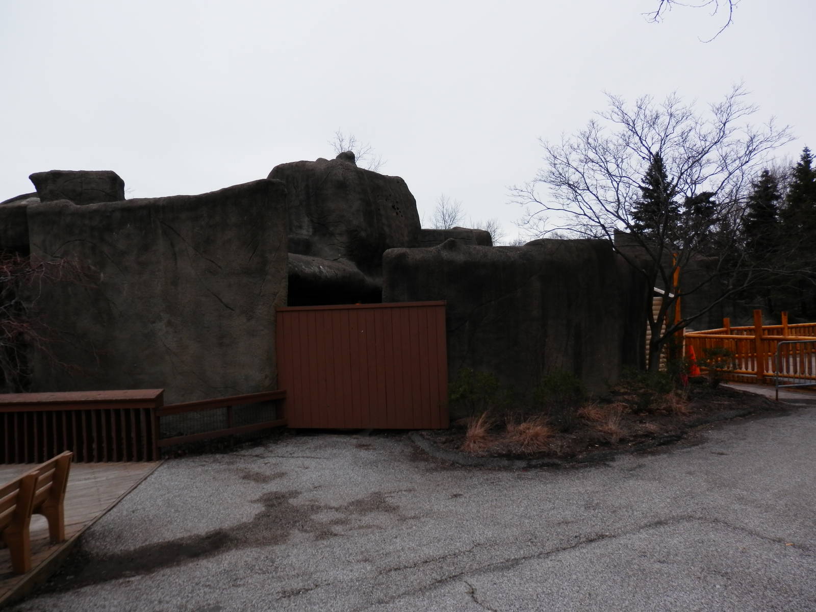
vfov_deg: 54.9
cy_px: 306
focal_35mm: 25
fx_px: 589
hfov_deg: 69.4
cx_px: 408
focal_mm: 4.5
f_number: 3
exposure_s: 1/640
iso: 80
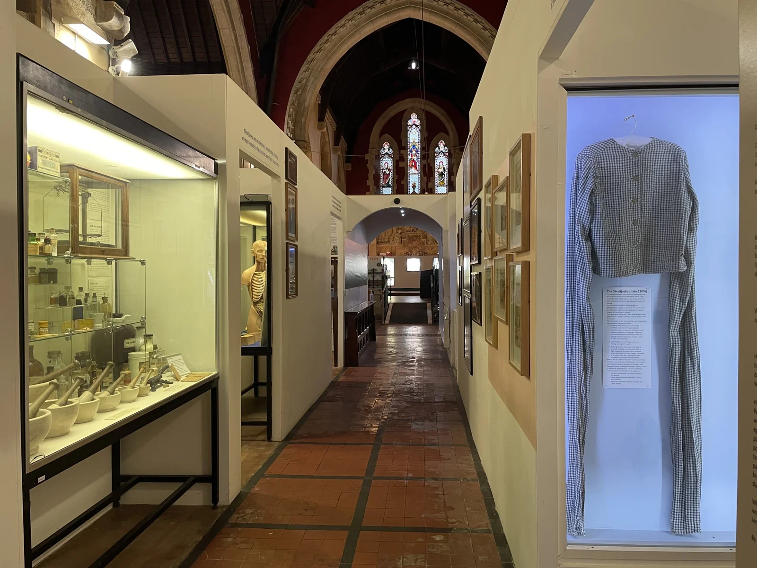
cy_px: 284
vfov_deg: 53.1
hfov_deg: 67.3
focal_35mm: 26
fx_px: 569
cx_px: 378
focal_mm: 4.2
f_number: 1.6
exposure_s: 1/50
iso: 160
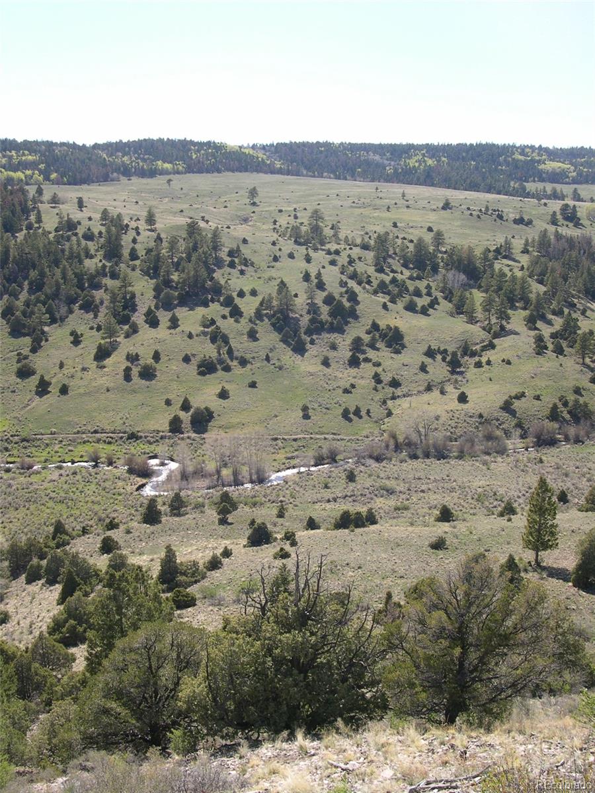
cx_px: 298
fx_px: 871
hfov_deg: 37.7
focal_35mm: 38
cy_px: 396
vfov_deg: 49.0
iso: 100
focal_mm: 8
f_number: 7.6
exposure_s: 1/101
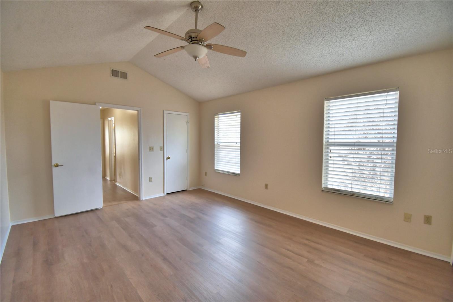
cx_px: 226
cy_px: 151
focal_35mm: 15
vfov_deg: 77.3
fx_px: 189
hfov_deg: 100.4
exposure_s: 1/125
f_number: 4.5
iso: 250
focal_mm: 10
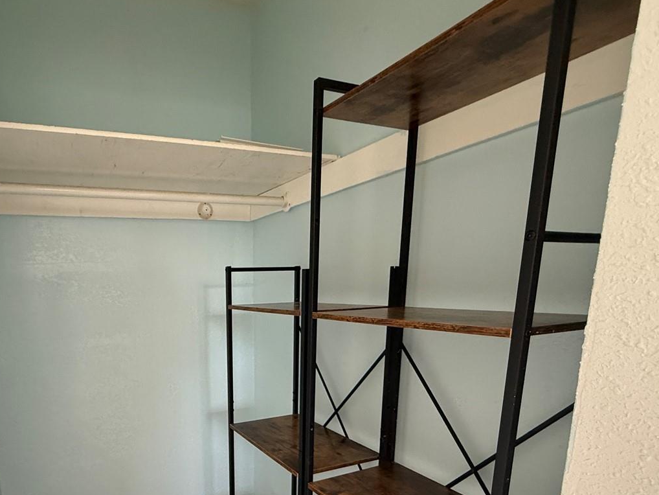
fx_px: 419
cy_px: 373
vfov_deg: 57.9
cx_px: 219
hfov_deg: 74.0
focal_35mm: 22
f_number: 2.2
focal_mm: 2.22
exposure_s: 1/79
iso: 400
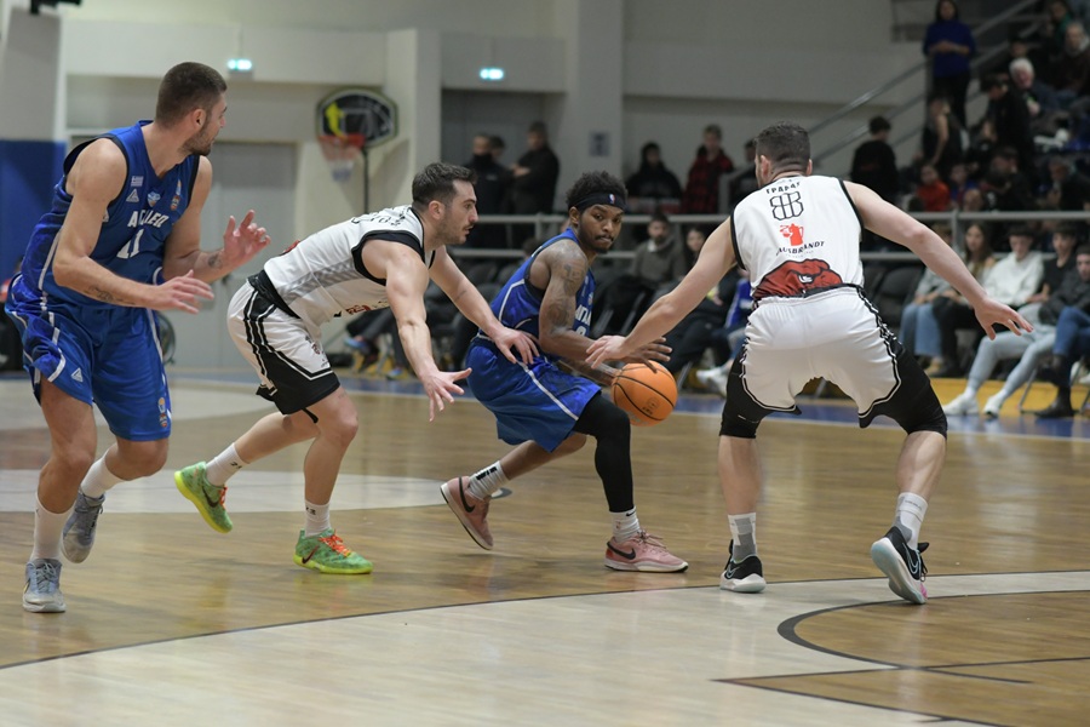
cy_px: 364
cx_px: 545
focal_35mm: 128
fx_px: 3860
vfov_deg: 10.8
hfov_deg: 16.1
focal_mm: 85
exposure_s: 1/800
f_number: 2.5
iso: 2000
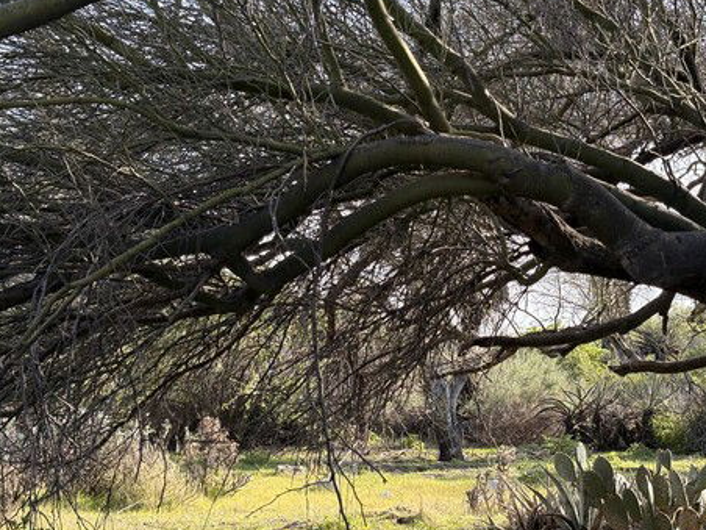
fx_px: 1407
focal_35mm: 69
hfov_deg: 28.2
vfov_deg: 21.3
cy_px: 291
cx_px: 365
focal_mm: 5.96
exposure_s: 1/571
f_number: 1.6
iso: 40
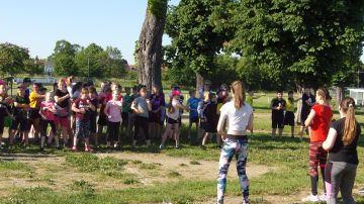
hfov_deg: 33.3
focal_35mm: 63
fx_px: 608
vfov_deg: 19.0
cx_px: 178
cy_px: 135
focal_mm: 9.4
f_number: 4.3
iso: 80
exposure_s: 1/420
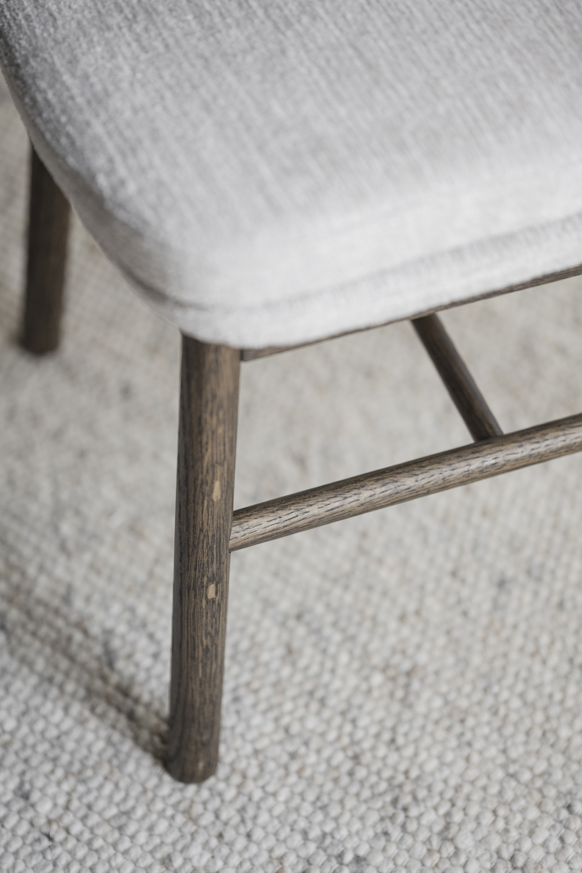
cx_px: 291
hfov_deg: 16.1
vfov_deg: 23.9
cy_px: 436
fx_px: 2061
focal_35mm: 85
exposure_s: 1/800
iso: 800
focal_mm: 85
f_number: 1.8
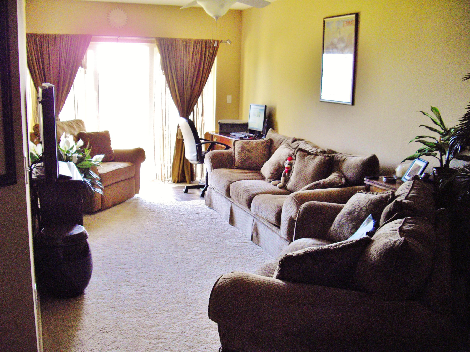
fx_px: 516
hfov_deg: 49.0
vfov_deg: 37.7
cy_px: 176
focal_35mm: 38
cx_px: 235
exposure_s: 1/60
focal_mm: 7.9
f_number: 2.8
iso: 400
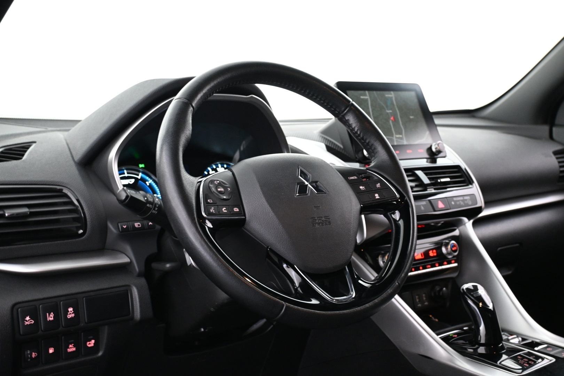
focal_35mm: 44
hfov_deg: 45.0
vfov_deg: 30.8
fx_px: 681
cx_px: 282
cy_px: 188
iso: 1600
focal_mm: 29
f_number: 4.8
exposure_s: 1/10
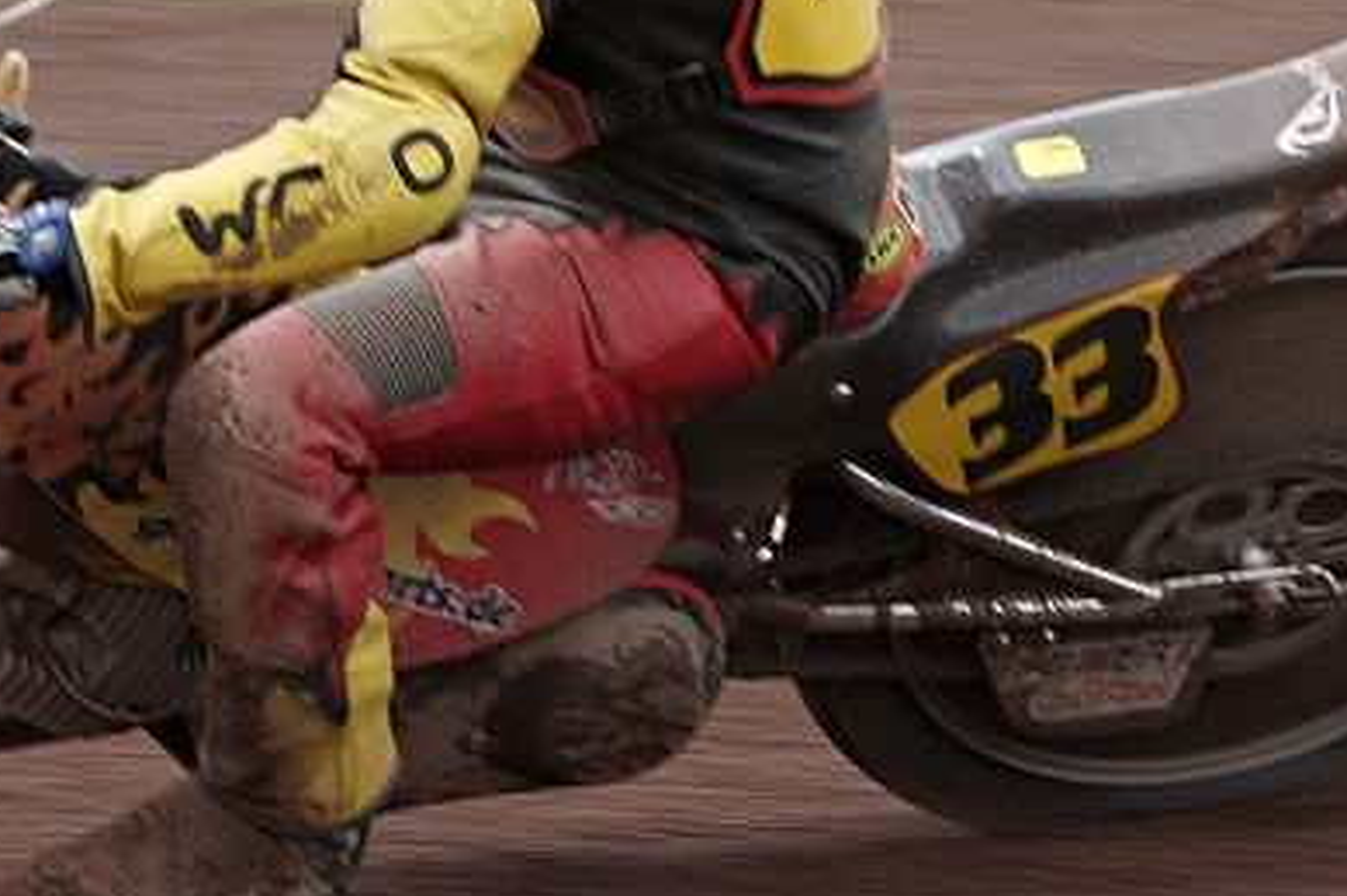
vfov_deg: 2.2
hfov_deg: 3.3
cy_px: 367
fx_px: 23357
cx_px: 526
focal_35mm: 625
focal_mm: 135
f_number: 6.3
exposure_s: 1/500
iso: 320
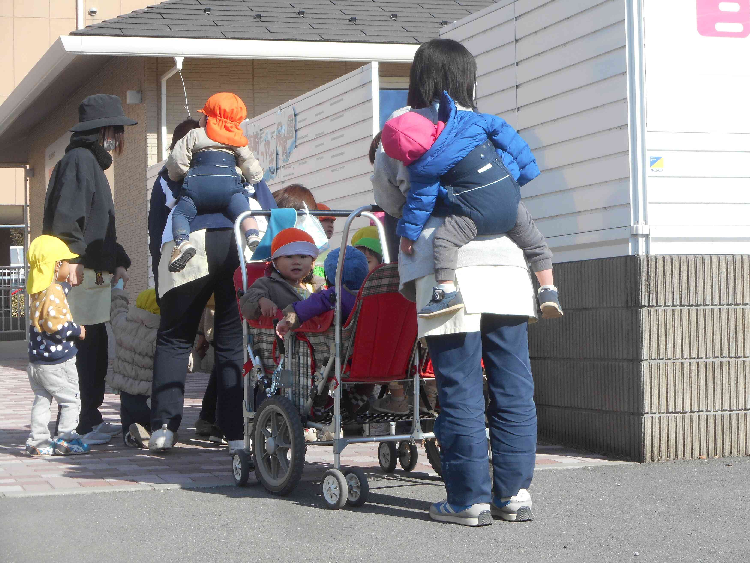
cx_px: 375
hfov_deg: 19.3
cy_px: 282
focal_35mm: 102
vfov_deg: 14.5
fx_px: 2210
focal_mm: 18.2
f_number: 5.8
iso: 80
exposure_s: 1/250
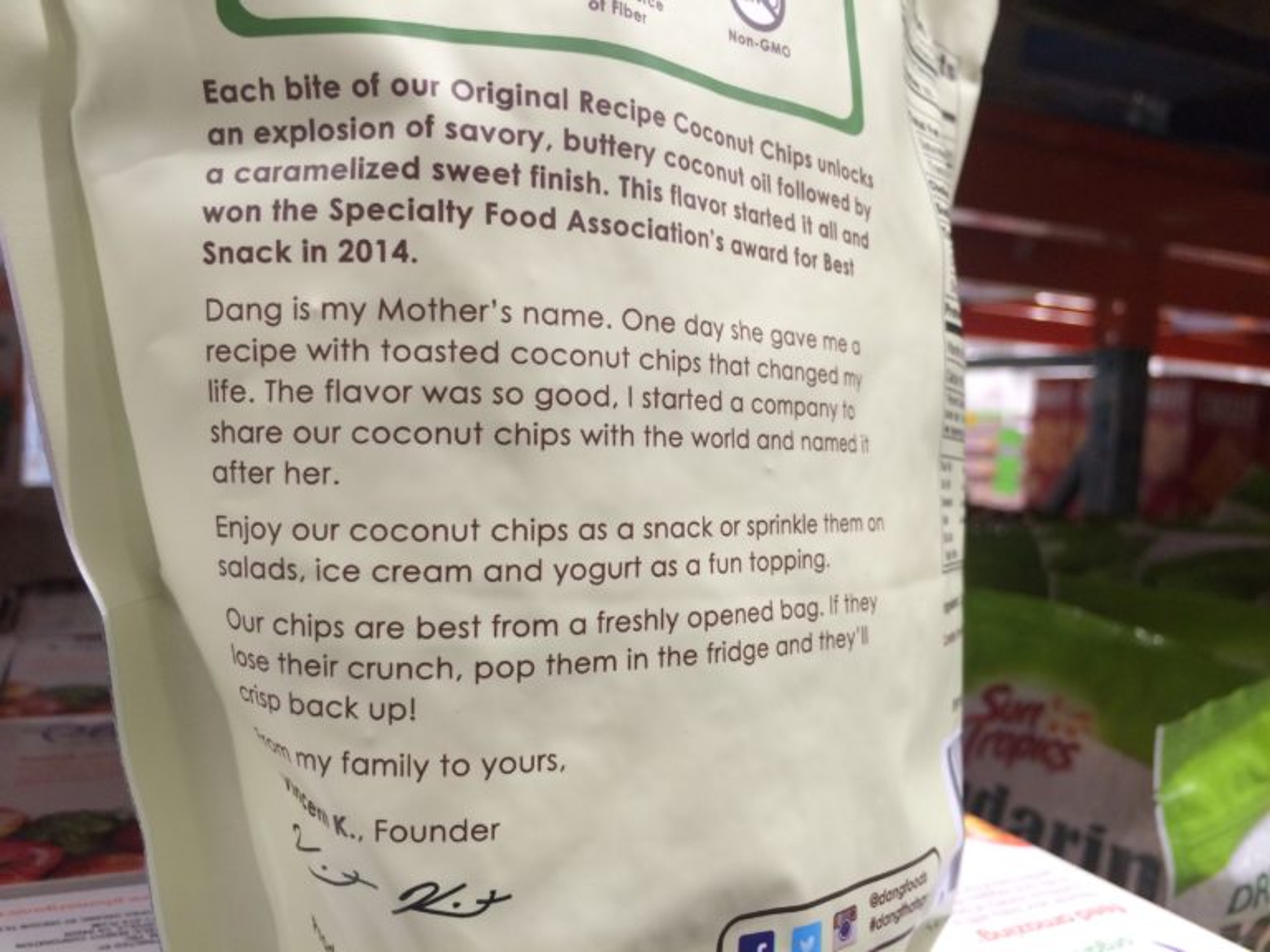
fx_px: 1064
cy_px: 476
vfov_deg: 48.2
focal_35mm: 29
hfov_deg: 61.7
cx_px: 635
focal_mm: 4.15
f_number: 2.2
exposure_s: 1/33
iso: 125
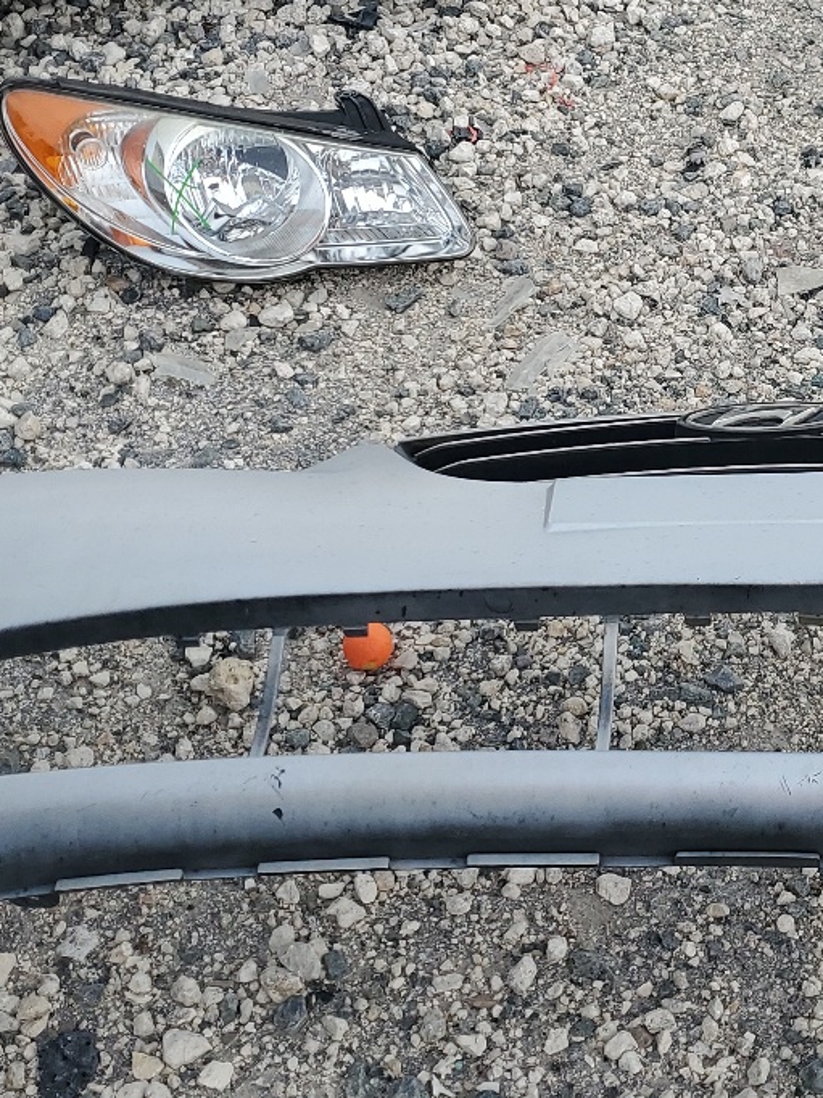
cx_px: 702
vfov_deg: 31.6
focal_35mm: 61
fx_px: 1935
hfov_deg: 23.5
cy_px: 440
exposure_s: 1/833
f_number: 1.5
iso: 50
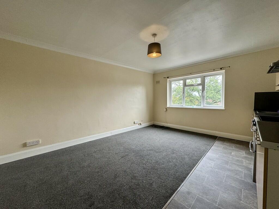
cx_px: 140
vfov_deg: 85.7
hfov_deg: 102.1
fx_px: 113
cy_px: 104
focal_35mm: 14
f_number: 2.2
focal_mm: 2.22
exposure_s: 1/100
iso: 160
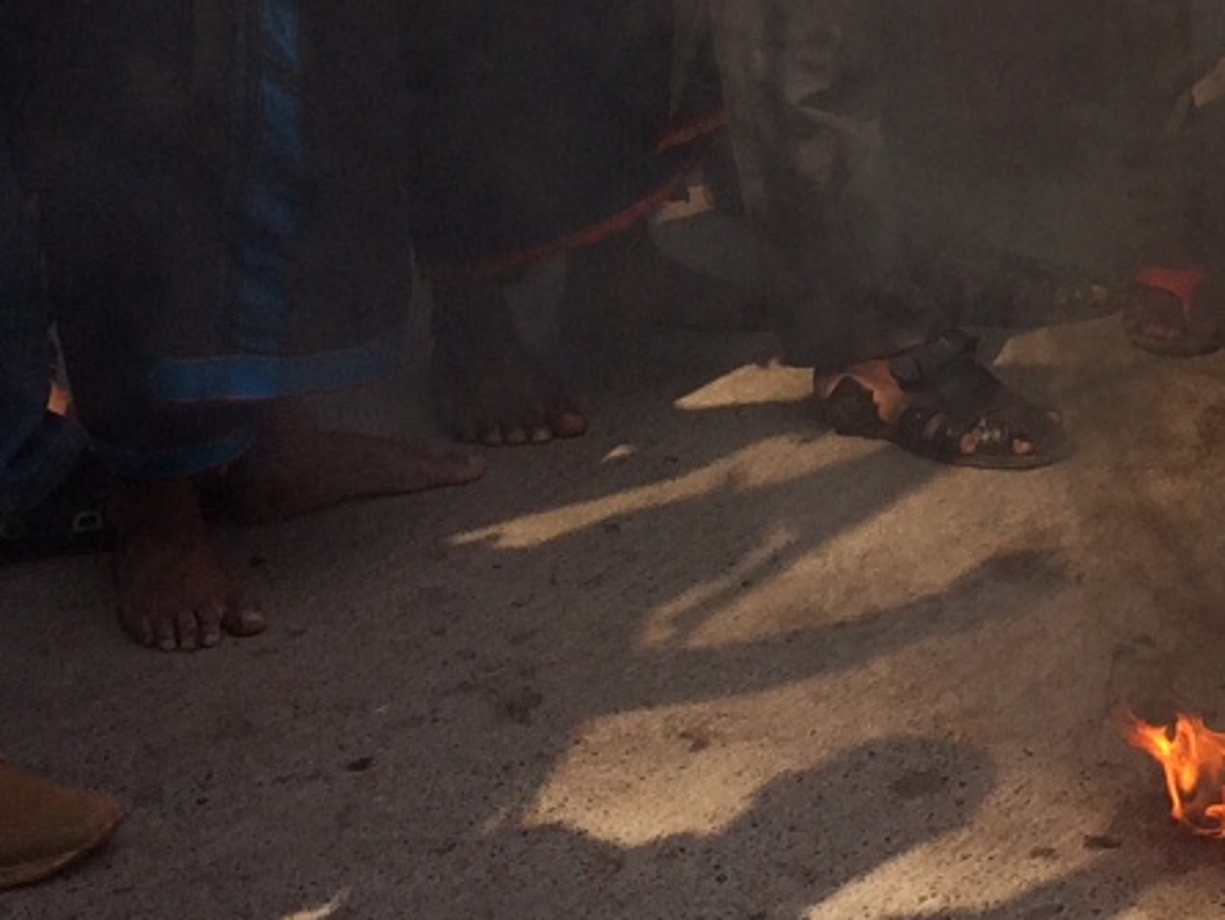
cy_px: -85
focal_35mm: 106
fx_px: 3753
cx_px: 1475
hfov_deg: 17.6
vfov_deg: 13.7
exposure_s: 1/1282
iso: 32
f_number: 2.2
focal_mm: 4.15
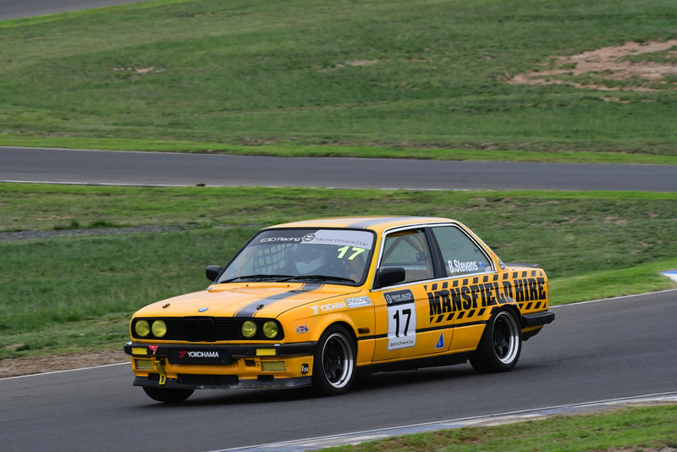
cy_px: 226
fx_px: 6208
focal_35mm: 330
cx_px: 338
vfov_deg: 4.2
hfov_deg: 6.2
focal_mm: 220
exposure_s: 1/640
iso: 2000
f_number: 10
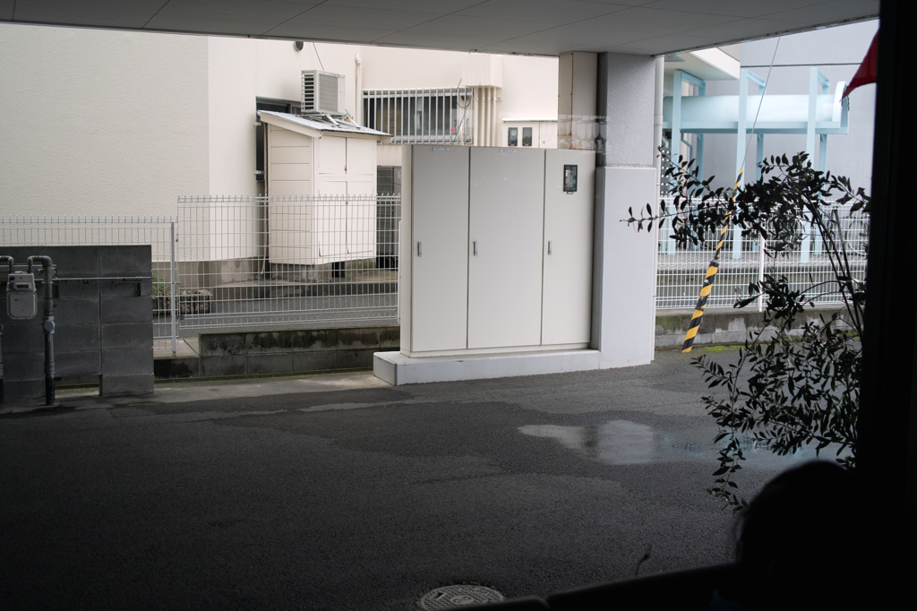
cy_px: 306
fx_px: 1044
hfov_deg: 47.4
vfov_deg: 32.6
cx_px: 458
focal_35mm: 41
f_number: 2.8
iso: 100
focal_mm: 24.2
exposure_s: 1/250
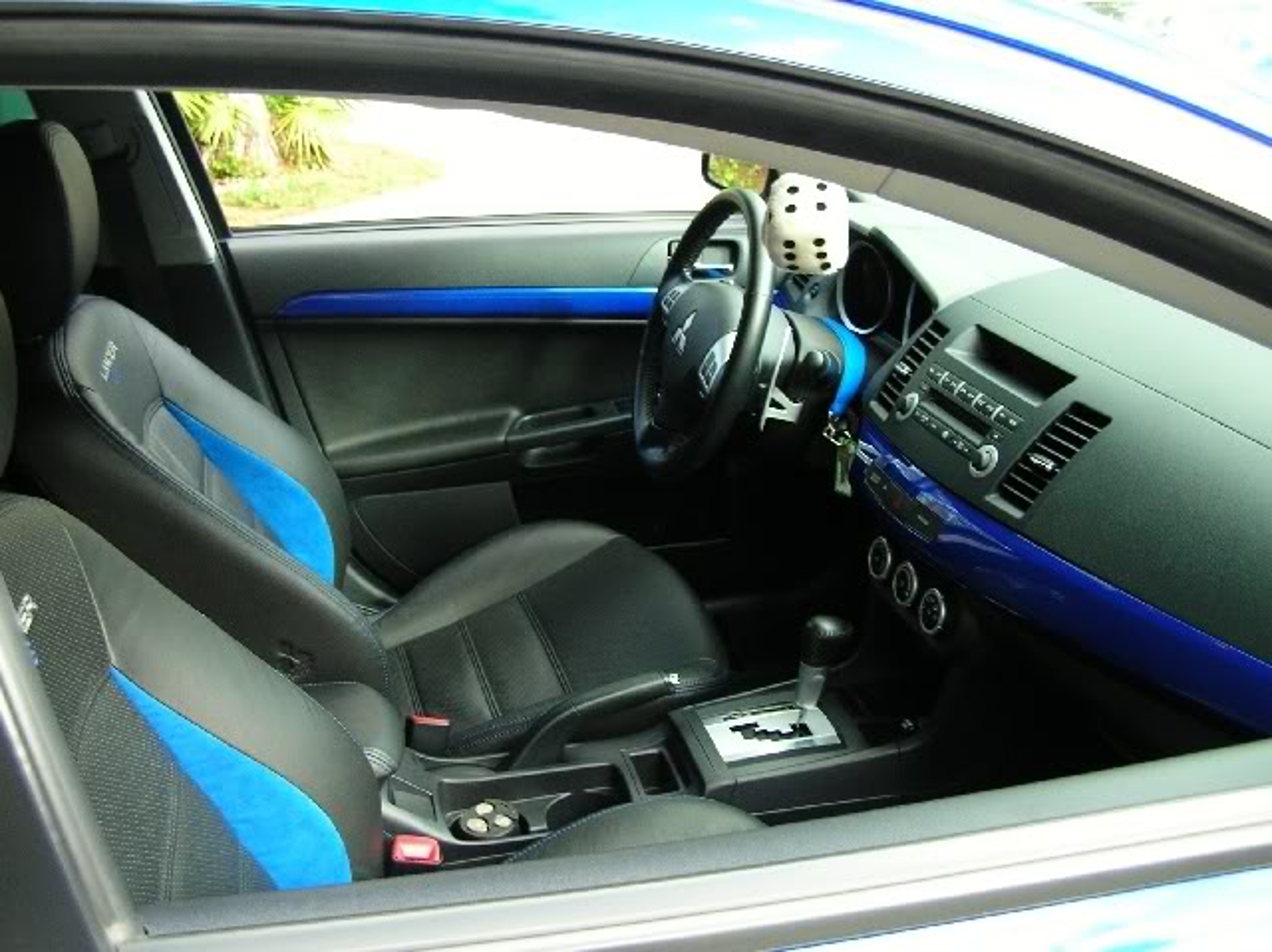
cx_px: 636
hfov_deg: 51.4
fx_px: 1322
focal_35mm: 36
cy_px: 476
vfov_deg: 39.6
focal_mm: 6
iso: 50
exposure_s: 1/32.8
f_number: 2.7
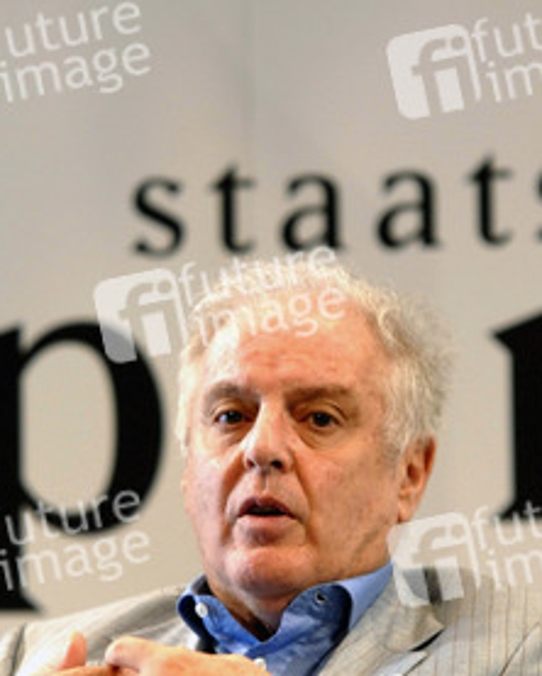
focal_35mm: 228
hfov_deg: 6.8
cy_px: 427
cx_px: 293
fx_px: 4567
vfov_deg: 8.5
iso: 400
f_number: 3.5
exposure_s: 1/60
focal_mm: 112
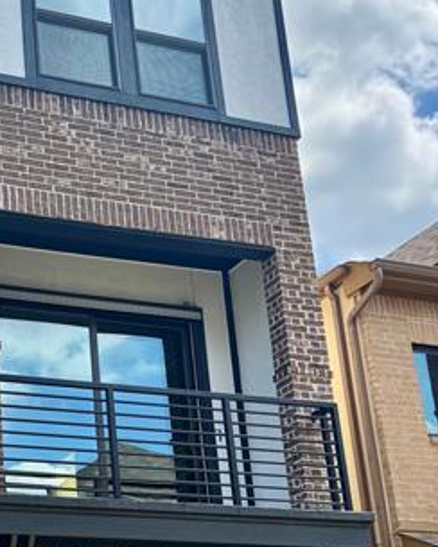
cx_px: -47
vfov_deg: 30.8
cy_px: 468
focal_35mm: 59
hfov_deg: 24.1
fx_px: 956
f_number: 1.78
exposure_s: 1/1923
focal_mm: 6.76
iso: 80
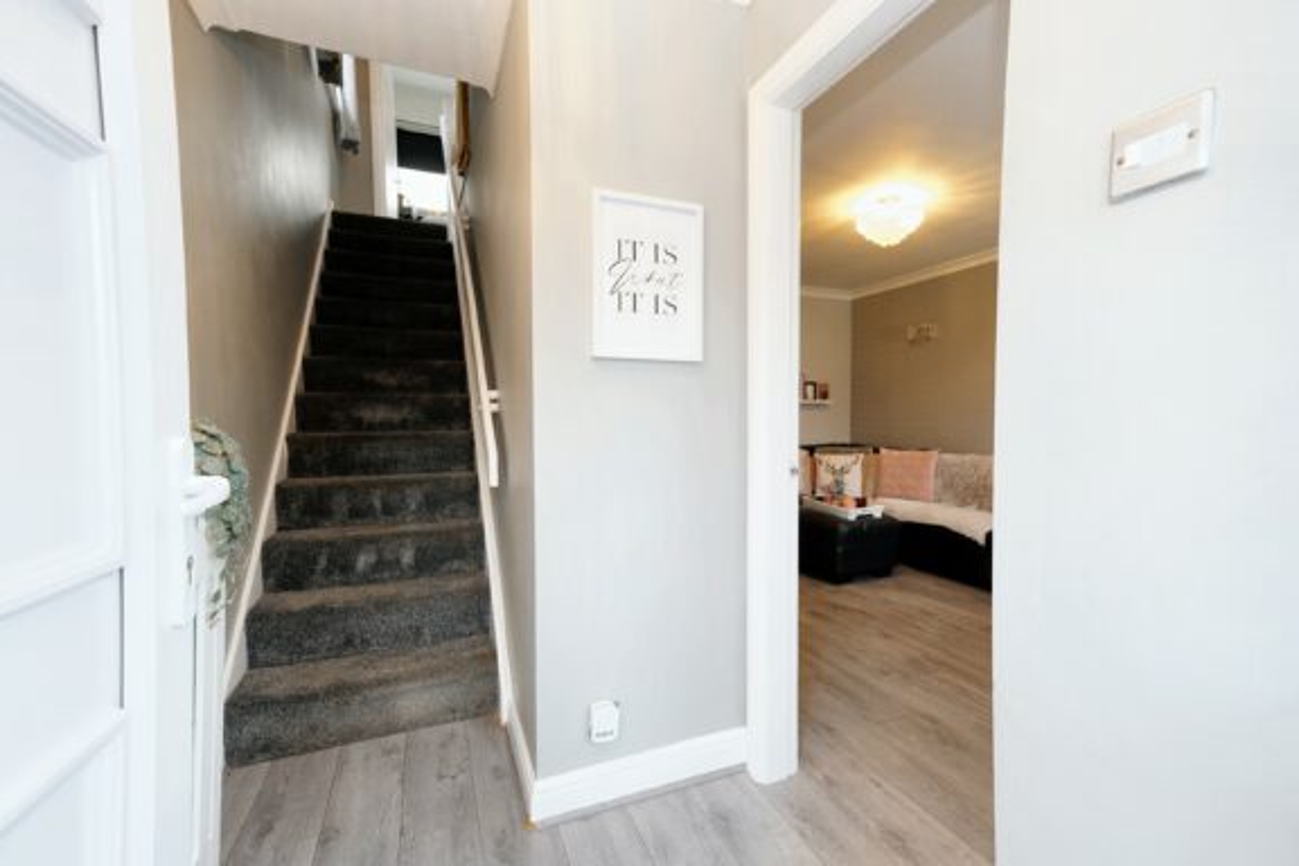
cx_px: 650
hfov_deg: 100.4
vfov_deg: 77.3
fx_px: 541
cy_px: 433
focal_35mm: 15
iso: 800
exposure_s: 1/50
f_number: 4
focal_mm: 10
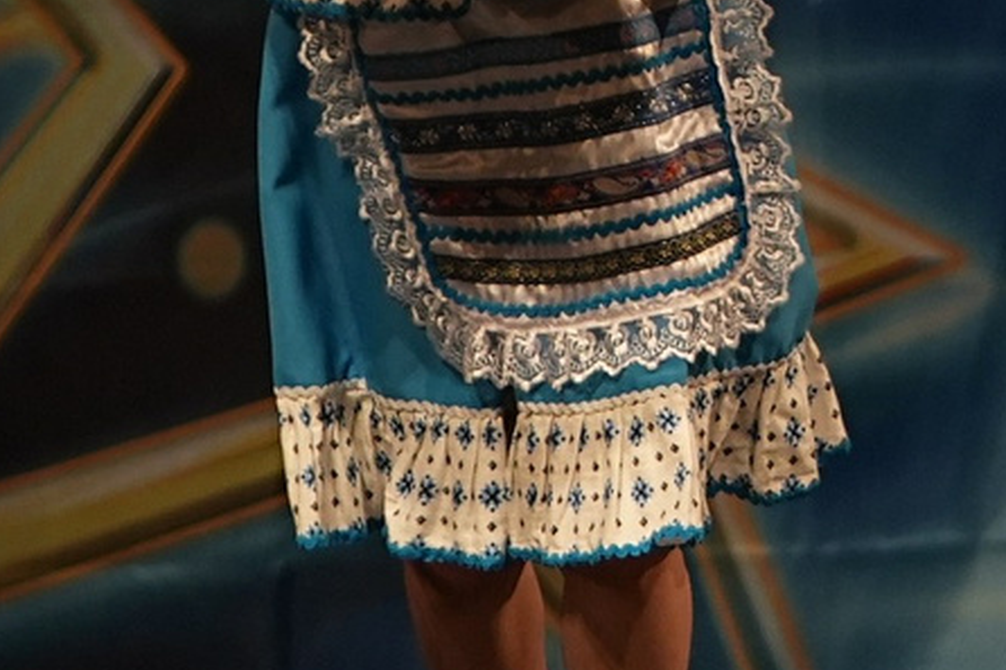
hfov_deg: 1.8
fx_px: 32095
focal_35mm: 1149
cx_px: 1541
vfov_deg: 1.2
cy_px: -114
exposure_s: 1/400
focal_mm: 200
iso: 1000
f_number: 2.8
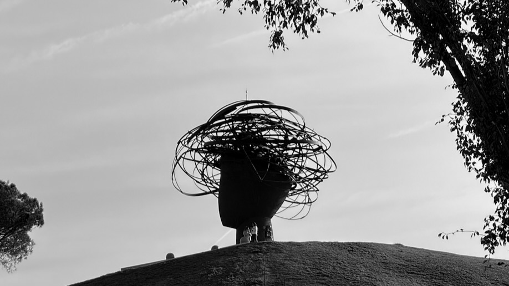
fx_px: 1066
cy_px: 132
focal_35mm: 79
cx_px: 155
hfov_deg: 26.6
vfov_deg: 15.3
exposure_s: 1/3831
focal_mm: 5.96
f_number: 1.6
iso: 32
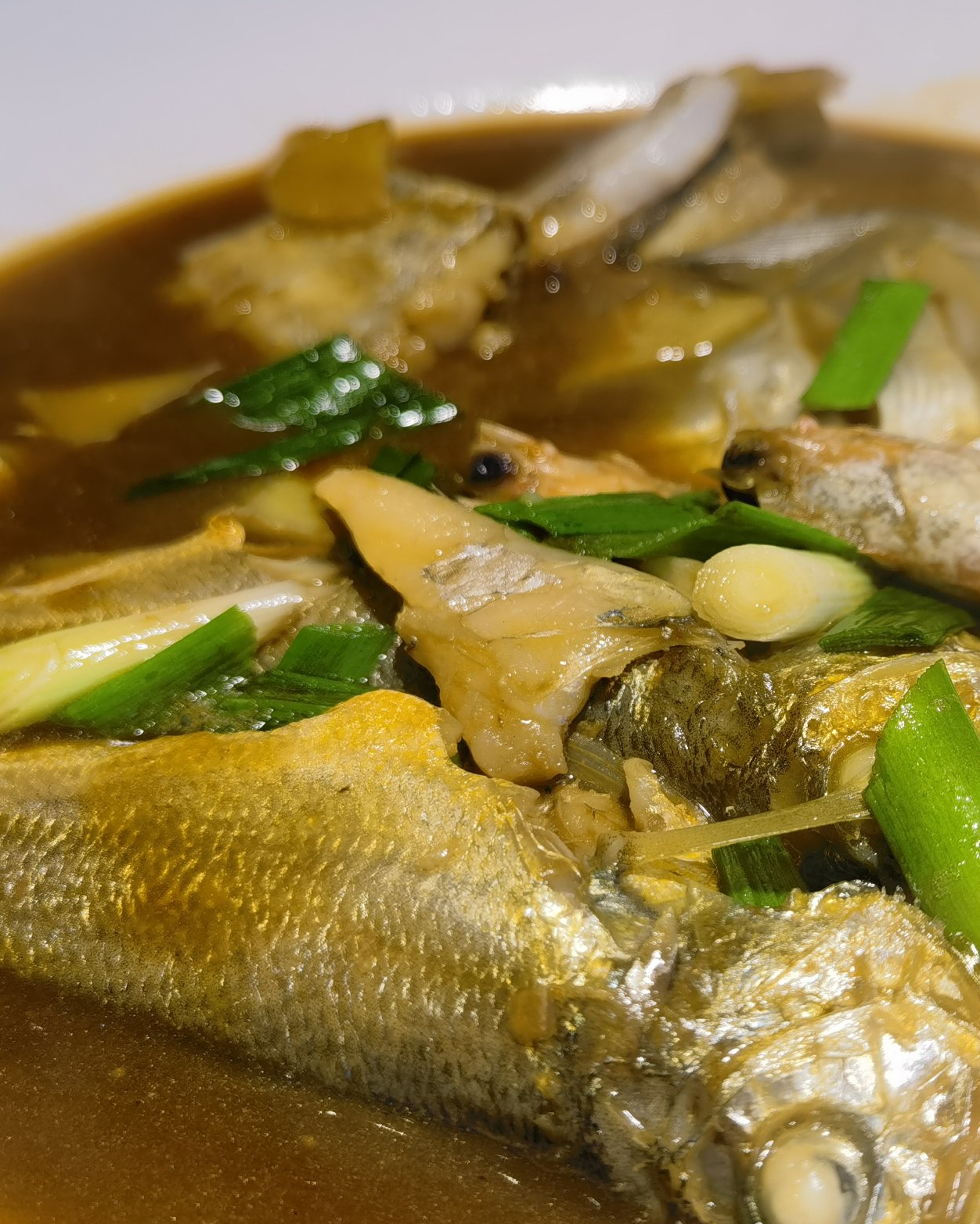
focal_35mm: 46
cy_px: 646
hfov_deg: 32.2
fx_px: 1668
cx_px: 731
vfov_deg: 40.3
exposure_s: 1/526
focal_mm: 6.67
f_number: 1.9
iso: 50
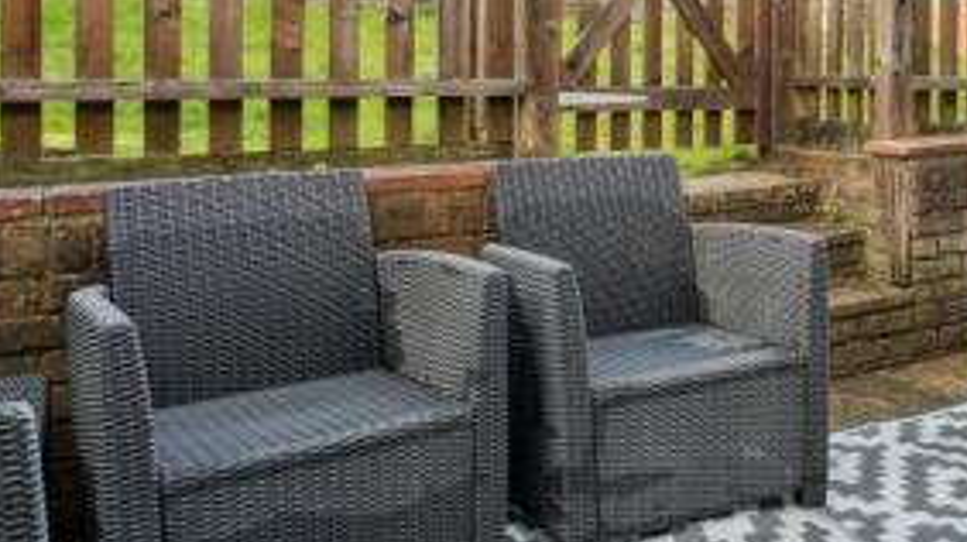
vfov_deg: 29.4
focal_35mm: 39
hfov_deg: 47.9
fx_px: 999
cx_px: 811
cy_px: 84
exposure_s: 1/40
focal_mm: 16
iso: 200
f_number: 5.6
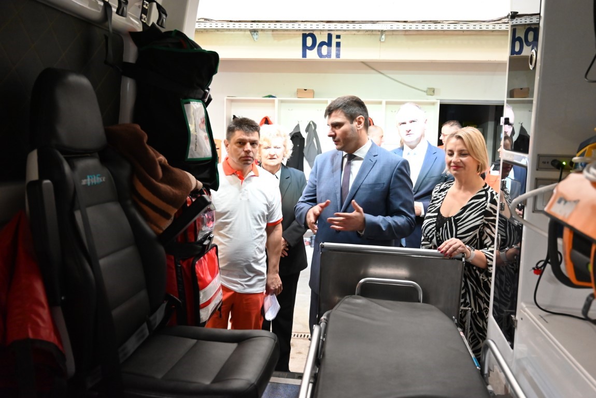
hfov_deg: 59.5
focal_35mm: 32
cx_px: 298
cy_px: 199
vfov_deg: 41.8
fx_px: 522
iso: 5000
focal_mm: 31.5
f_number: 4
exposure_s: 1/60
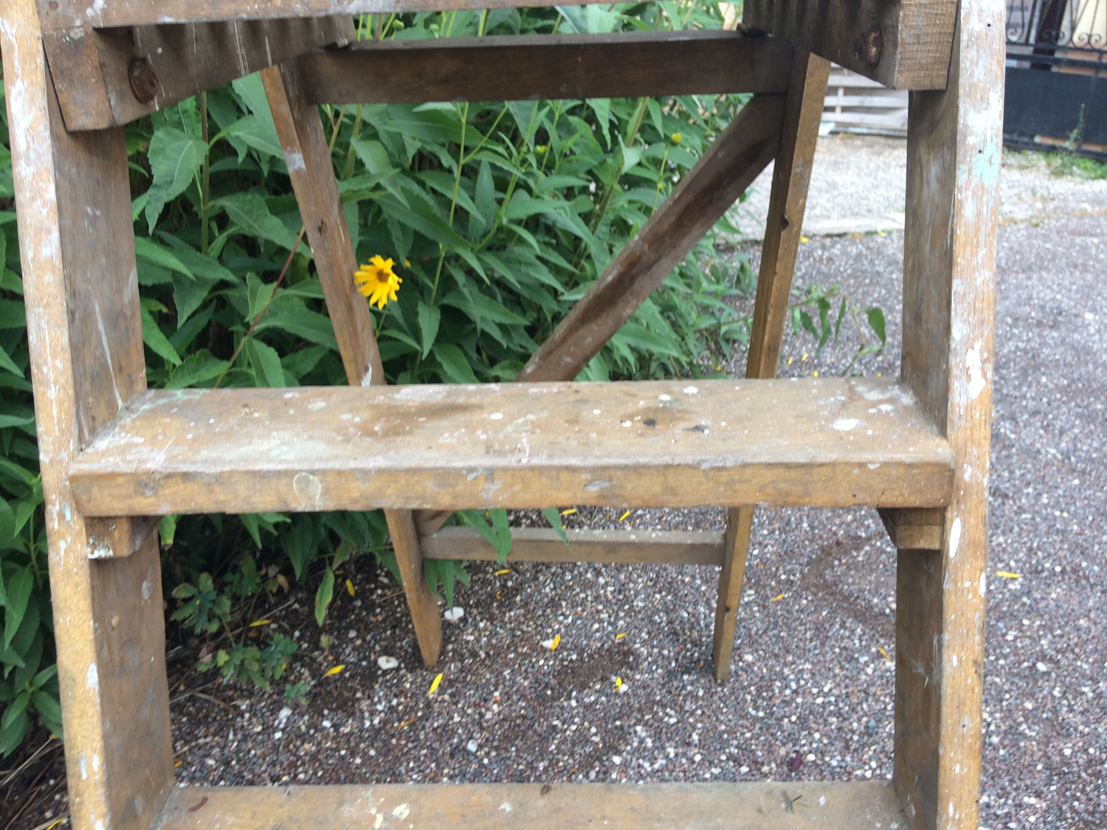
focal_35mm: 29
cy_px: 415
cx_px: 554
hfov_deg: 61.7
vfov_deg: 48.2
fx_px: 927
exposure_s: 1/107
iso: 32
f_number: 2.2
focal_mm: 4.15
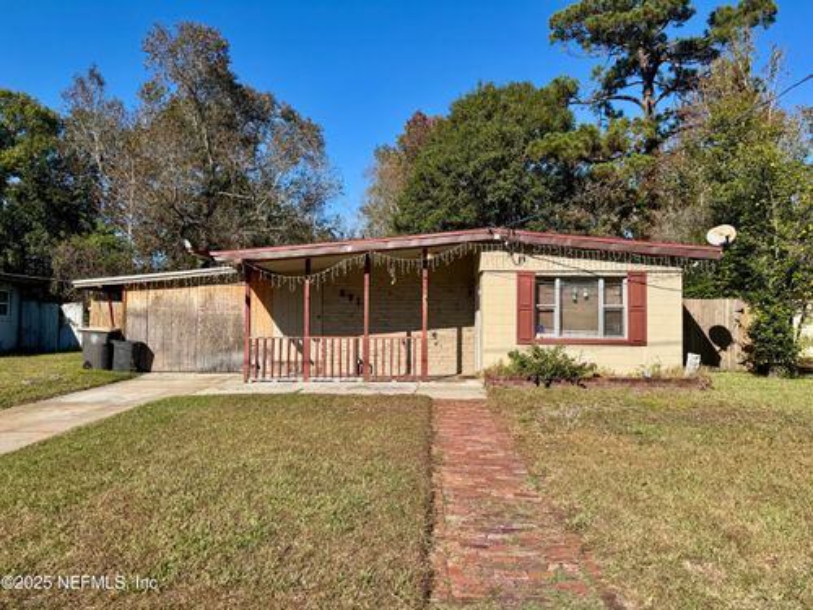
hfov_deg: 71.6
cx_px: 406
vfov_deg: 56.8
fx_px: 564
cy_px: 305
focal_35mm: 24
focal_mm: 6.76
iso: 80
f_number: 1.78
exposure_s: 1/4950
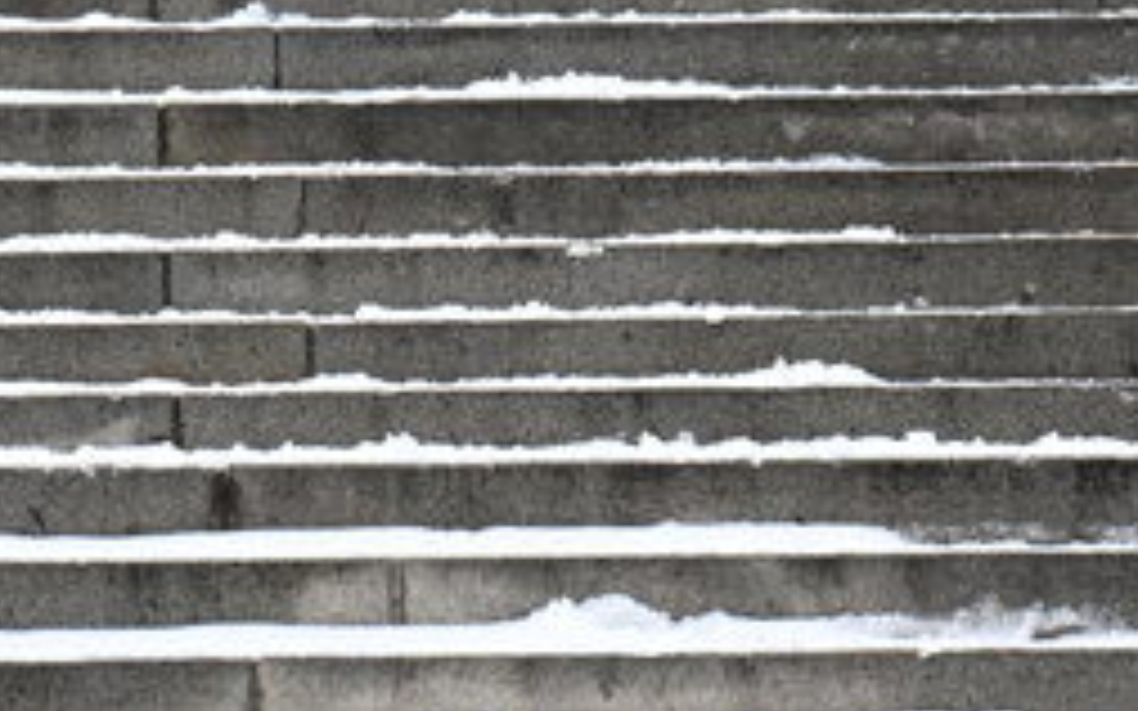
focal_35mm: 555
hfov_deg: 3.8
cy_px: -315
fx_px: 17209
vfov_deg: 2.4
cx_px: 891
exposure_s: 1/800
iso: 1250
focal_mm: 200
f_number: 5.6
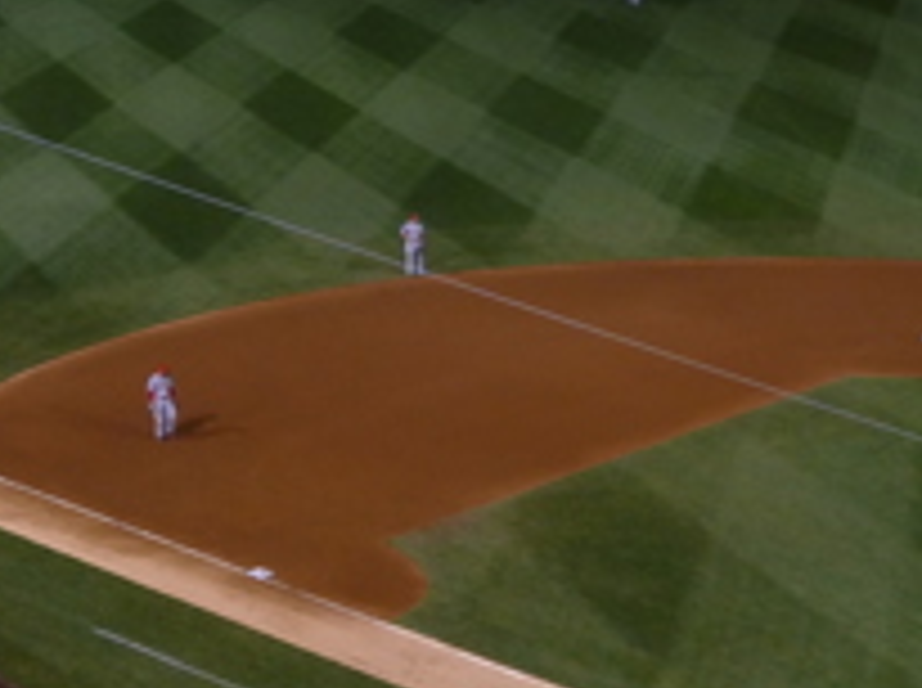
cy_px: -106
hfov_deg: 17.3
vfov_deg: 13.1
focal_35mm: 110
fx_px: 2925
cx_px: -92
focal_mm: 8
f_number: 3.9
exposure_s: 1/60
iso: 160
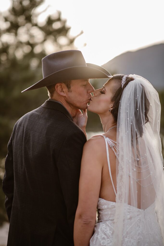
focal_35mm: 85
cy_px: 123
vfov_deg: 23.9
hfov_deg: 16.1
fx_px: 581
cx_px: 82
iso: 200
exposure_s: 1/1000
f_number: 1.8
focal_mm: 85
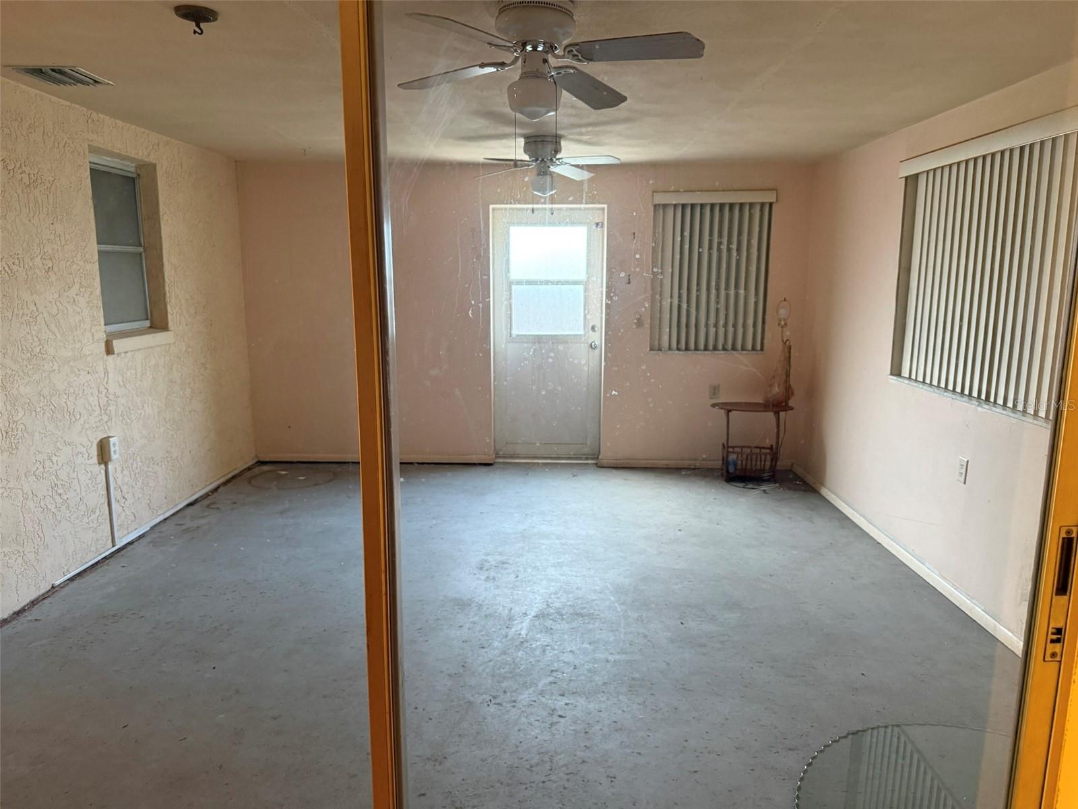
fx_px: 747
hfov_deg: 71.6
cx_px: 539
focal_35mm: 24
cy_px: 404
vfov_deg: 56.8
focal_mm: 6.76
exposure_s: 1/60
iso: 320
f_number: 1.78
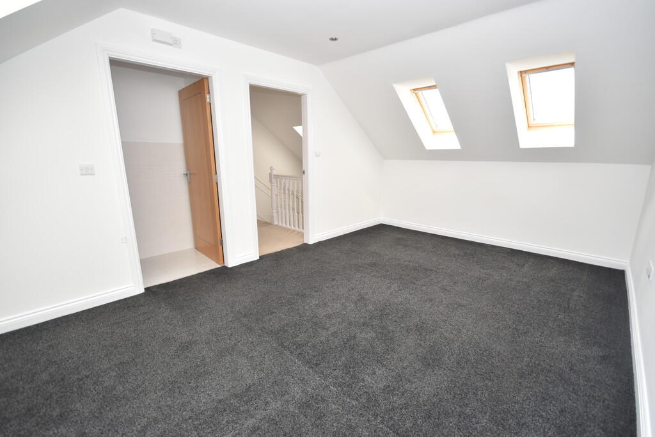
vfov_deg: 77.3
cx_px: 328
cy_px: 218
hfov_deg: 100.4
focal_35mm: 15
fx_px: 273
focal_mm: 10
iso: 450
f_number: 5
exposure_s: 1/200
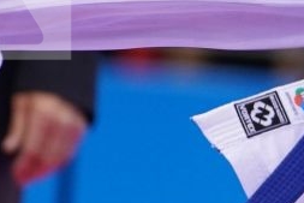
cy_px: -49
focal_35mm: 1408
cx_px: 366
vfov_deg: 1.0
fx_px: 11896
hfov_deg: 1.5
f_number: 2.8
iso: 1600
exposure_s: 1/1000
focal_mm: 198
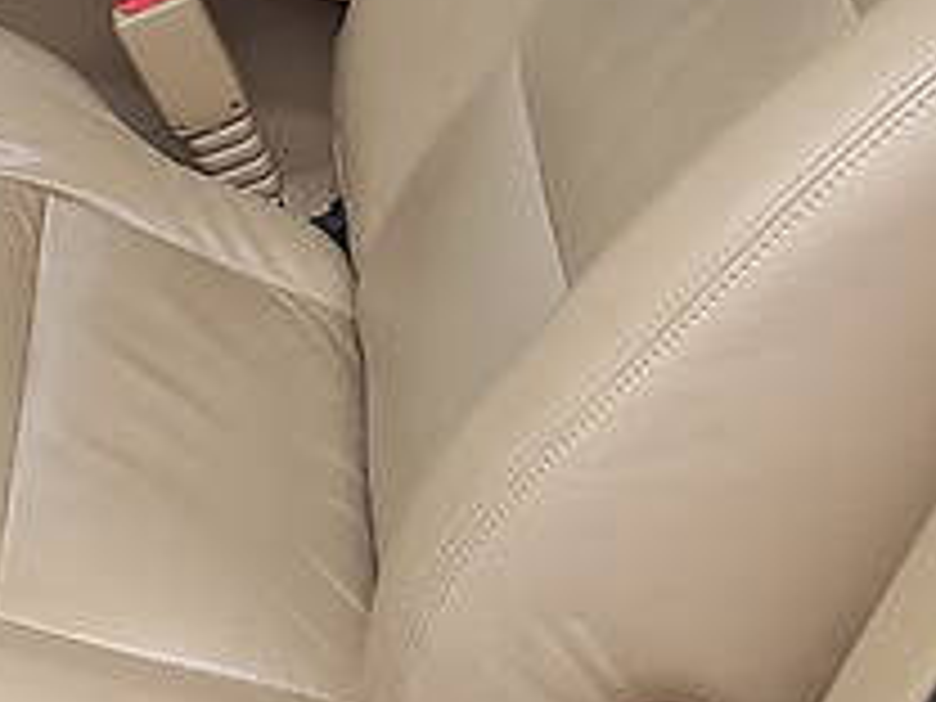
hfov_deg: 19.0
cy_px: -306
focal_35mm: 100
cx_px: -32
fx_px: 2704
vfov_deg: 14.0
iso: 64
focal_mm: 4.2
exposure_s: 1/60
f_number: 1.7
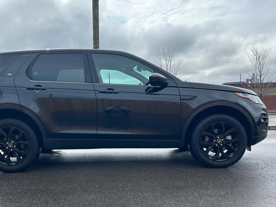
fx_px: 279
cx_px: 111
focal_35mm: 35
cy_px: 125
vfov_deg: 40.5
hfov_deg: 52.3
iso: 50
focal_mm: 5.7
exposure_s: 1/3831
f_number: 1.5
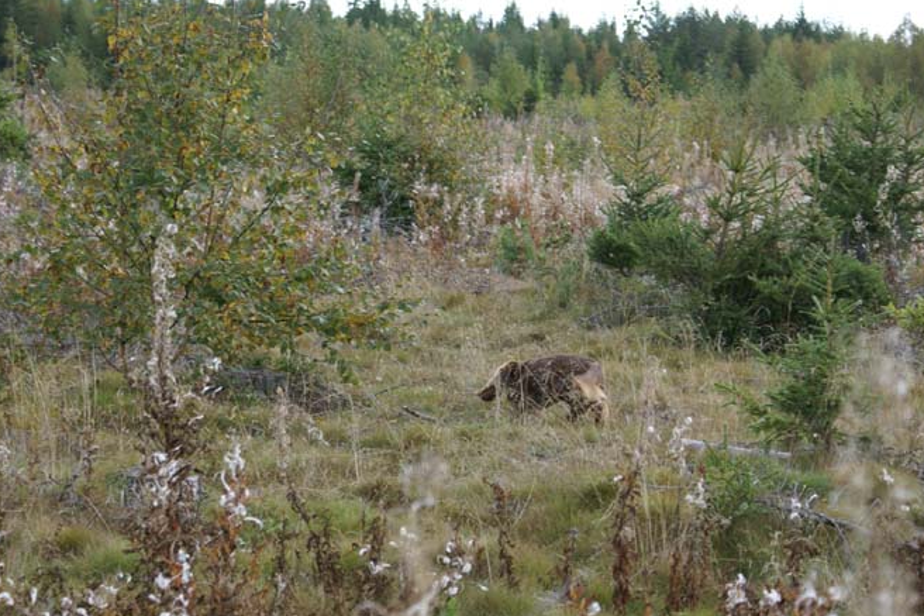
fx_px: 3284
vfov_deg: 10.7
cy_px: 274
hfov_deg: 16.0
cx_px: 444
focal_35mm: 128
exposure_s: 1/125
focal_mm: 70
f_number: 5.6
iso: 125
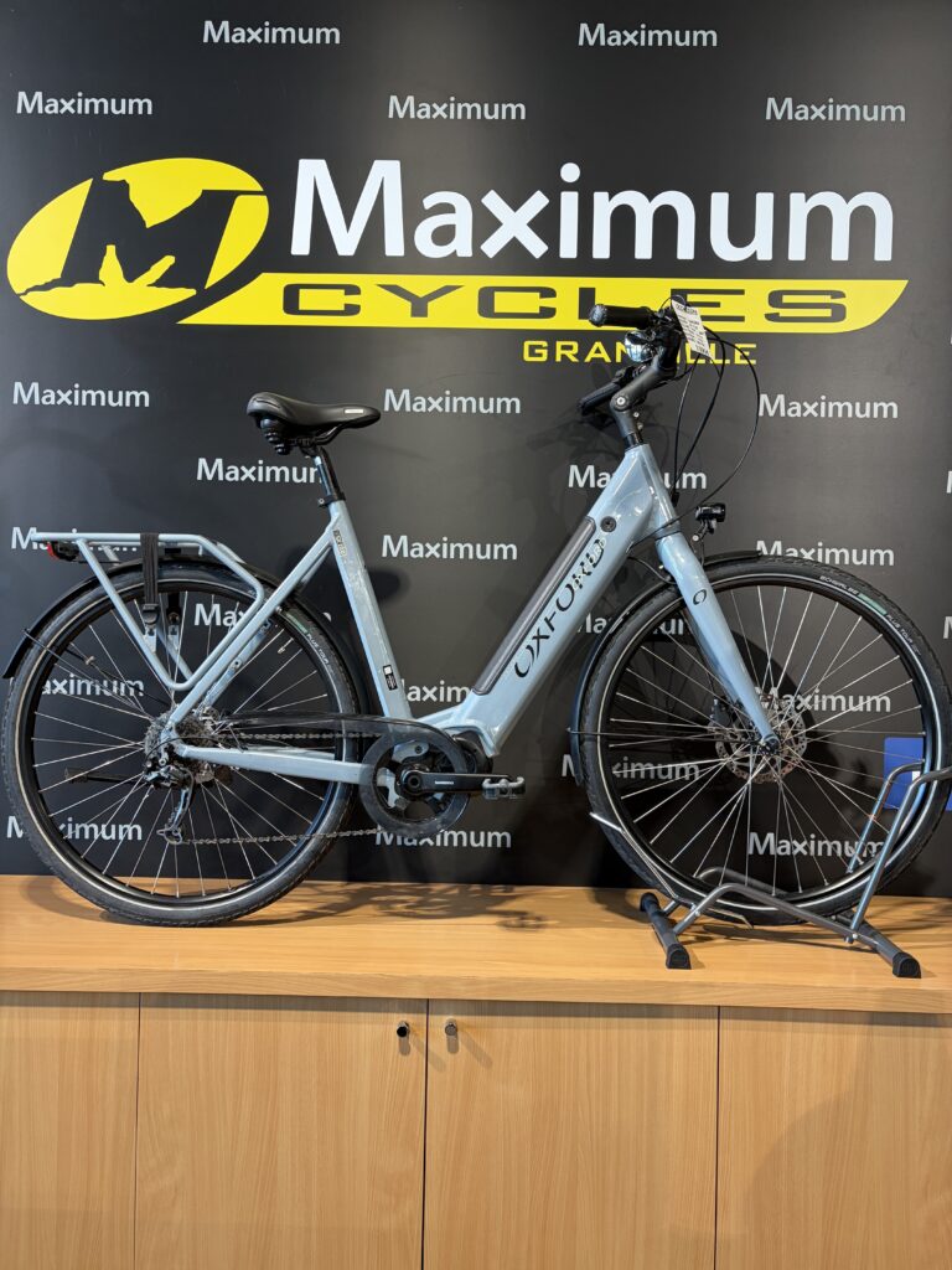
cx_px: 476
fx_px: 953
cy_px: 635
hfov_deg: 53.1
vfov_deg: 67.3
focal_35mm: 26
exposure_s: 1/50
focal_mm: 5.96
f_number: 1.6
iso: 80
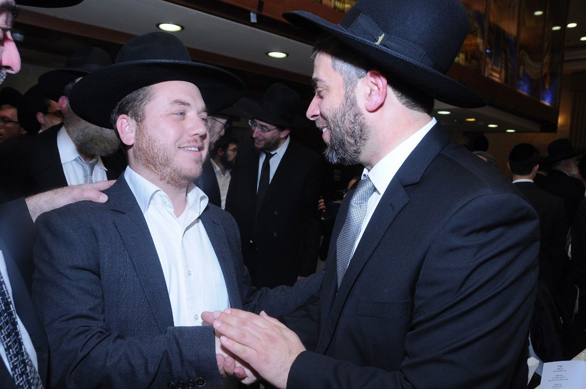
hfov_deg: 67.4
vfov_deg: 47.8
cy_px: 194
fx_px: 439
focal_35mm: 27
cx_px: 293
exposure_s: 1/125
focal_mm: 18
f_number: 6.3
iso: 400
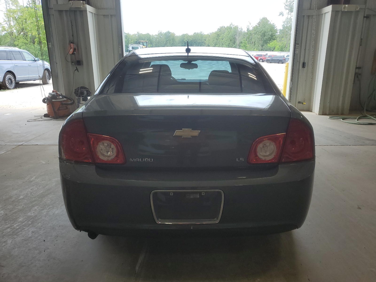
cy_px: 141
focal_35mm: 26
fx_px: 282
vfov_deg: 53.1
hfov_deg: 67.3
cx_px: 188
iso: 50
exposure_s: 1/588
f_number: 1.5
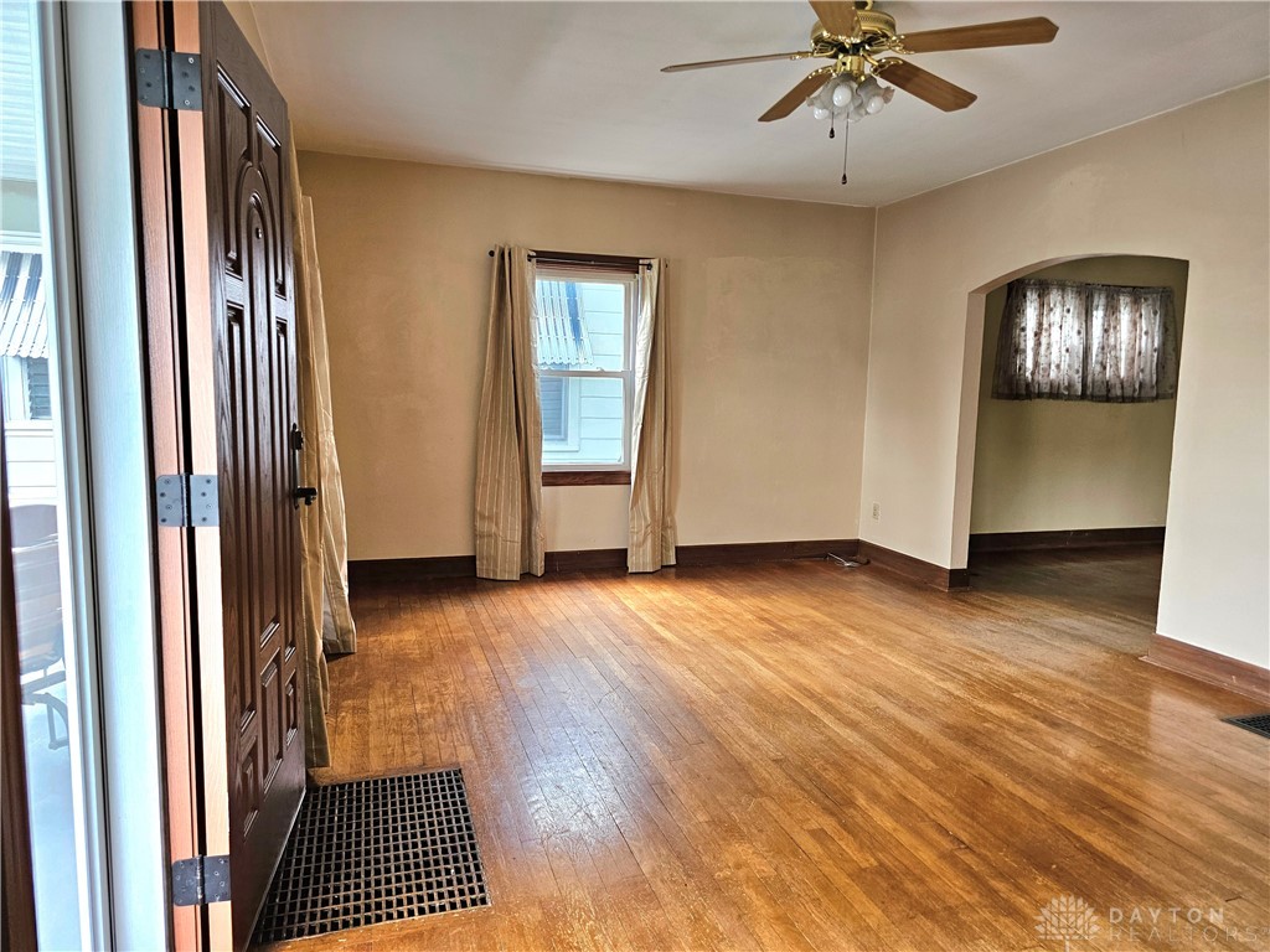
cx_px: 635
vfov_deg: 58.9
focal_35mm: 23
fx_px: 844
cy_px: 476
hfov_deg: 73.9
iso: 160
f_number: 1.7
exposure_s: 1/120
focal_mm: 6.3
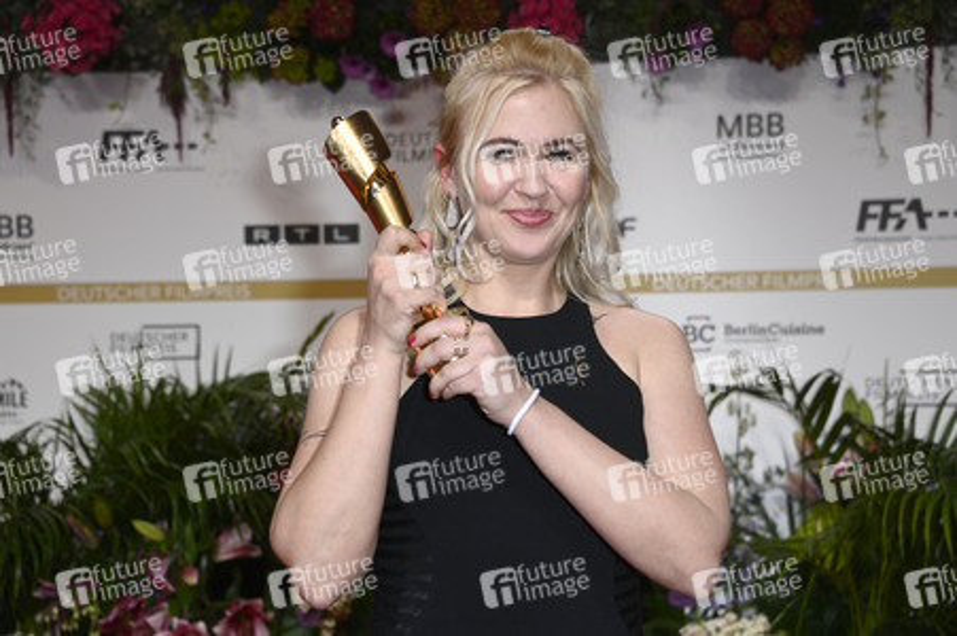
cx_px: 478
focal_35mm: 78
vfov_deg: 17.5
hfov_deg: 26.0
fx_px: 2072
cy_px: 318
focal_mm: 78
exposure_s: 1/250
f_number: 5.6
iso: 500
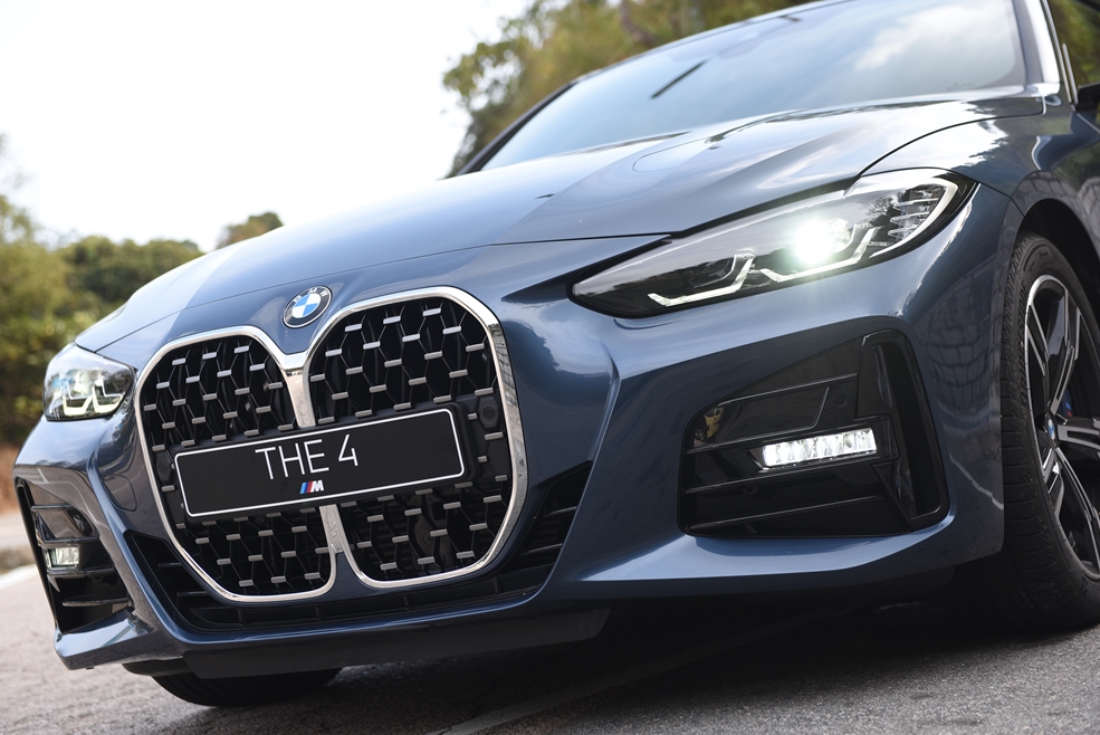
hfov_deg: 30.1
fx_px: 2048
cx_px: 552
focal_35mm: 67
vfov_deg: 20.3
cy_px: 364
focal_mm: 66
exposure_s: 1/400
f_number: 5
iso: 200
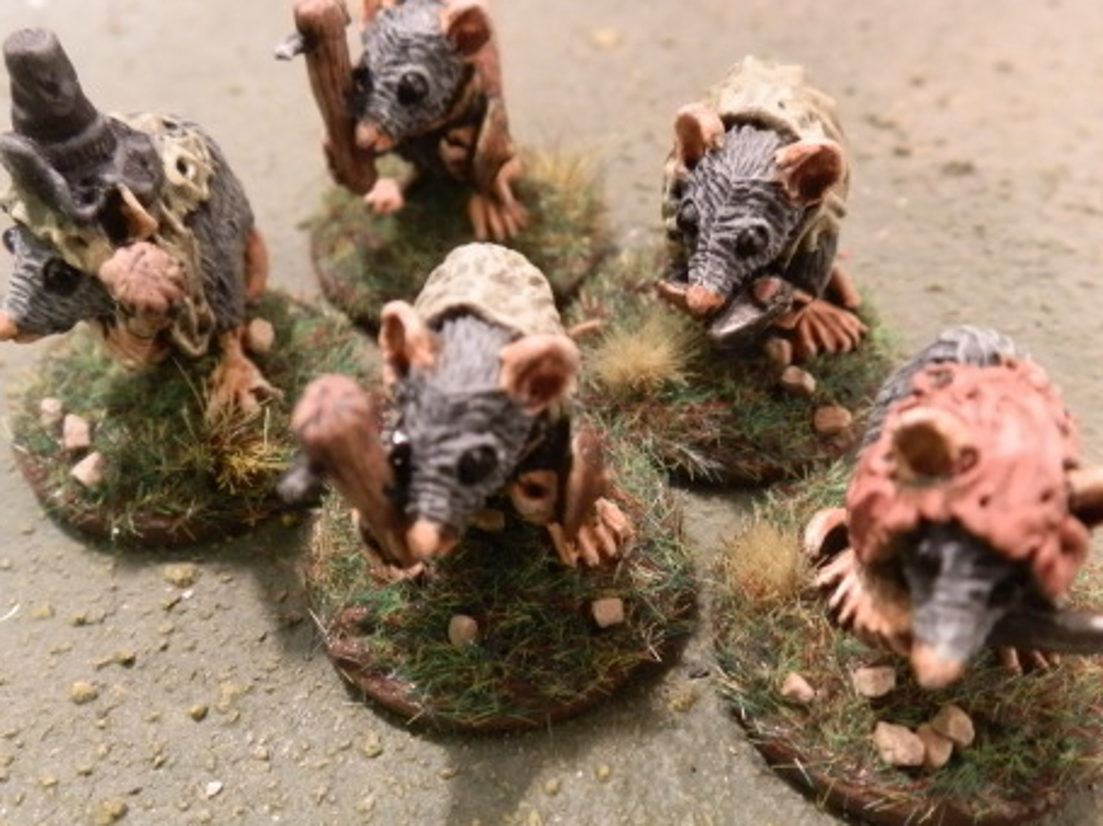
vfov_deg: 42.9
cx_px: 579
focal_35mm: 33
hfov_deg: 55.3
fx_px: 1051
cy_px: 453
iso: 400
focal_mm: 5
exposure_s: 1/30
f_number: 3.1
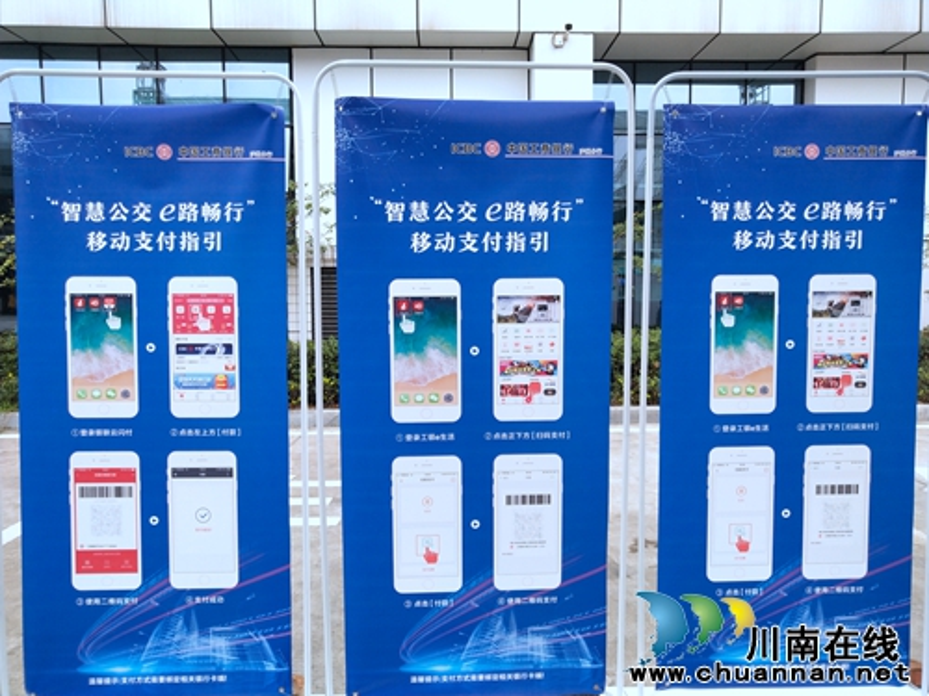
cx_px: 464
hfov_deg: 60.0
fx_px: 805
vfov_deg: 46.8
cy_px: 348
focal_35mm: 30
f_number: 1.8
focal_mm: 3.95
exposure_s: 1/422
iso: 51
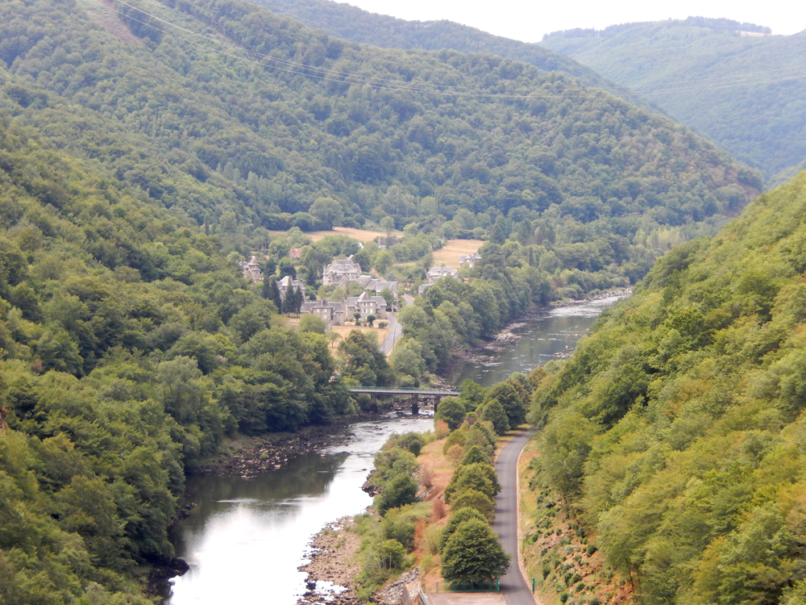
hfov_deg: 16.8
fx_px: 2724
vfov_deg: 12.7
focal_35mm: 117
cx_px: 403
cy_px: 302
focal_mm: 21
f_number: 5.5
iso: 180
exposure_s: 1/250
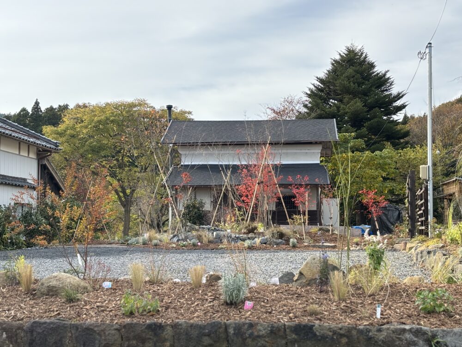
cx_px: 231
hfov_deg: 36.8
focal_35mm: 52
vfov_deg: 28.0
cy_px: 174
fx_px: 694
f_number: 1.6
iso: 32
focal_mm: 5.96
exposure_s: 1/615
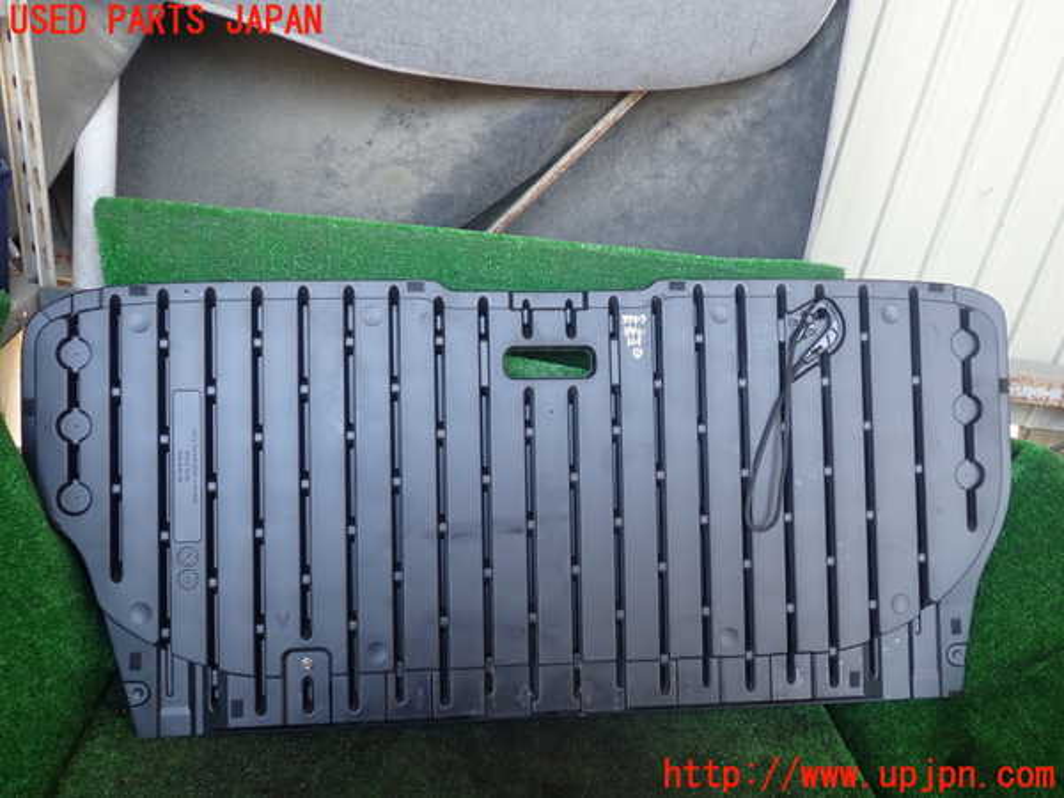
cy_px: 399
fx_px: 922
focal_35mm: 30
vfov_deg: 46.8
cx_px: 532
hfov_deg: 60.0
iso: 200
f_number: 2.3
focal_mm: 5.4
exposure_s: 1/60
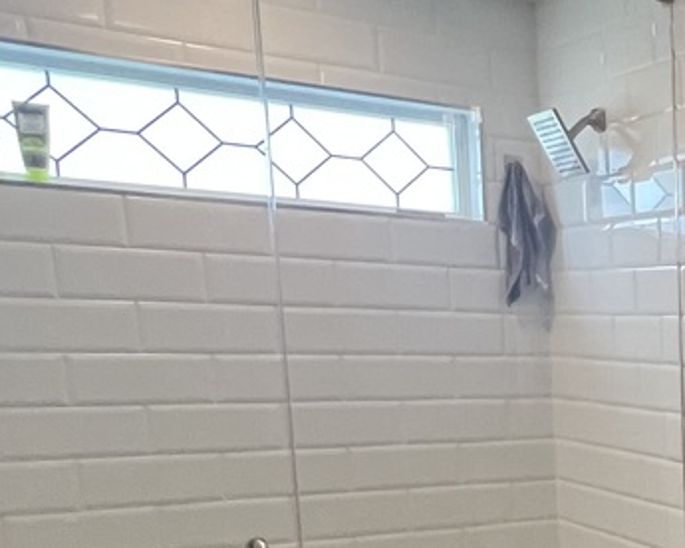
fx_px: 1074
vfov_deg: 27.2
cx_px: 1060
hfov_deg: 25.4
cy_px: 532
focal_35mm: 53
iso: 250
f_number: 1.8
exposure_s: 1/120
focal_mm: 1.57
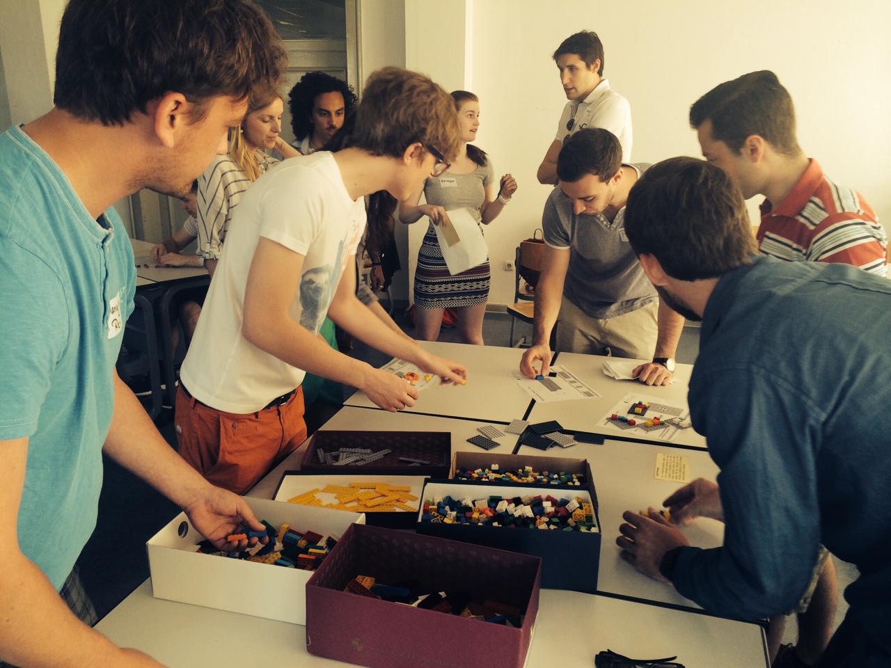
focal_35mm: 30
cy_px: 334
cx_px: 446
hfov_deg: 60.0
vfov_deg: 46.8
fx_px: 772
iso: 50
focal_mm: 4.12
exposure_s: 1/60
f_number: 2.2
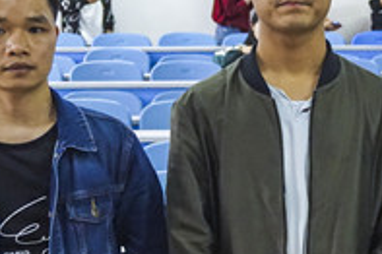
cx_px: 318
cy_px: 171
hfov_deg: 16.4
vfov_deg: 11.1
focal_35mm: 124
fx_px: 1310
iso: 3200
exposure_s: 1/80
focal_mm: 27
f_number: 4.5
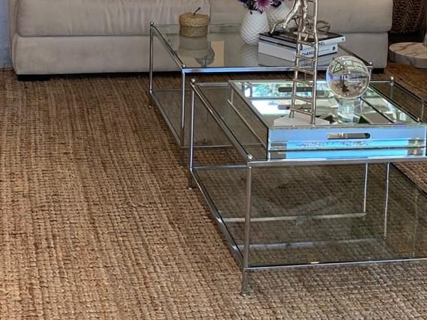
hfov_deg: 26.5
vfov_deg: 18.9
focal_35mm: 73
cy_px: -73
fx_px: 900
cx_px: 139
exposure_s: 1/120
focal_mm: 4.25
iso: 80
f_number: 1.8
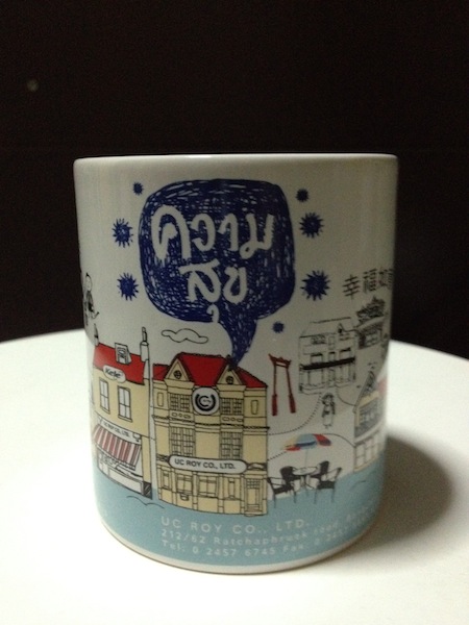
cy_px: 312
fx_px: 632
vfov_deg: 52.6
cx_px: 234
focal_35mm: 35
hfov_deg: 40.7
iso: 640
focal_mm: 4.28
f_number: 2.4
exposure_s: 1/17
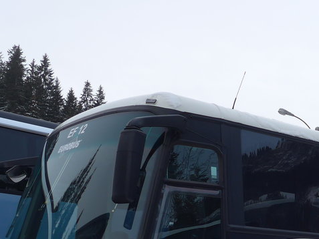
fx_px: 673
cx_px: 305
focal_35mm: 73
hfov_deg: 25.6
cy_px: 225
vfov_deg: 19.7
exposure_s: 1/320
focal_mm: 6
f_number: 2.8
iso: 80
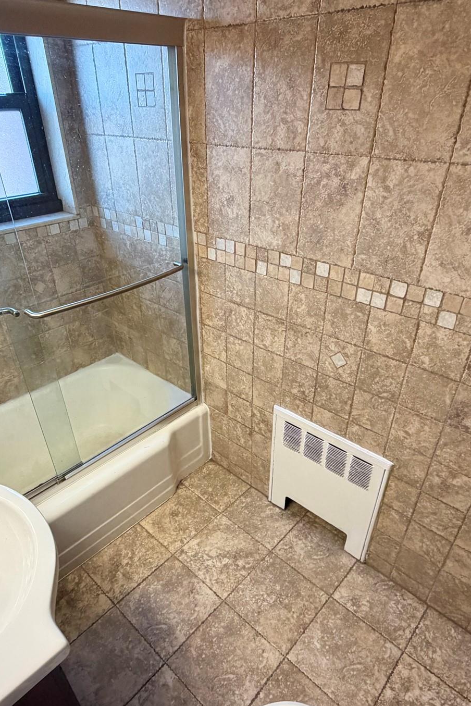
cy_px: 383
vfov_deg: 78.4
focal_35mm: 22
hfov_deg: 57.2
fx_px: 431
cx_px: 231
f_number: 2.2
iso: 250
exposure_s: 1/120
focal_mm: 2.22
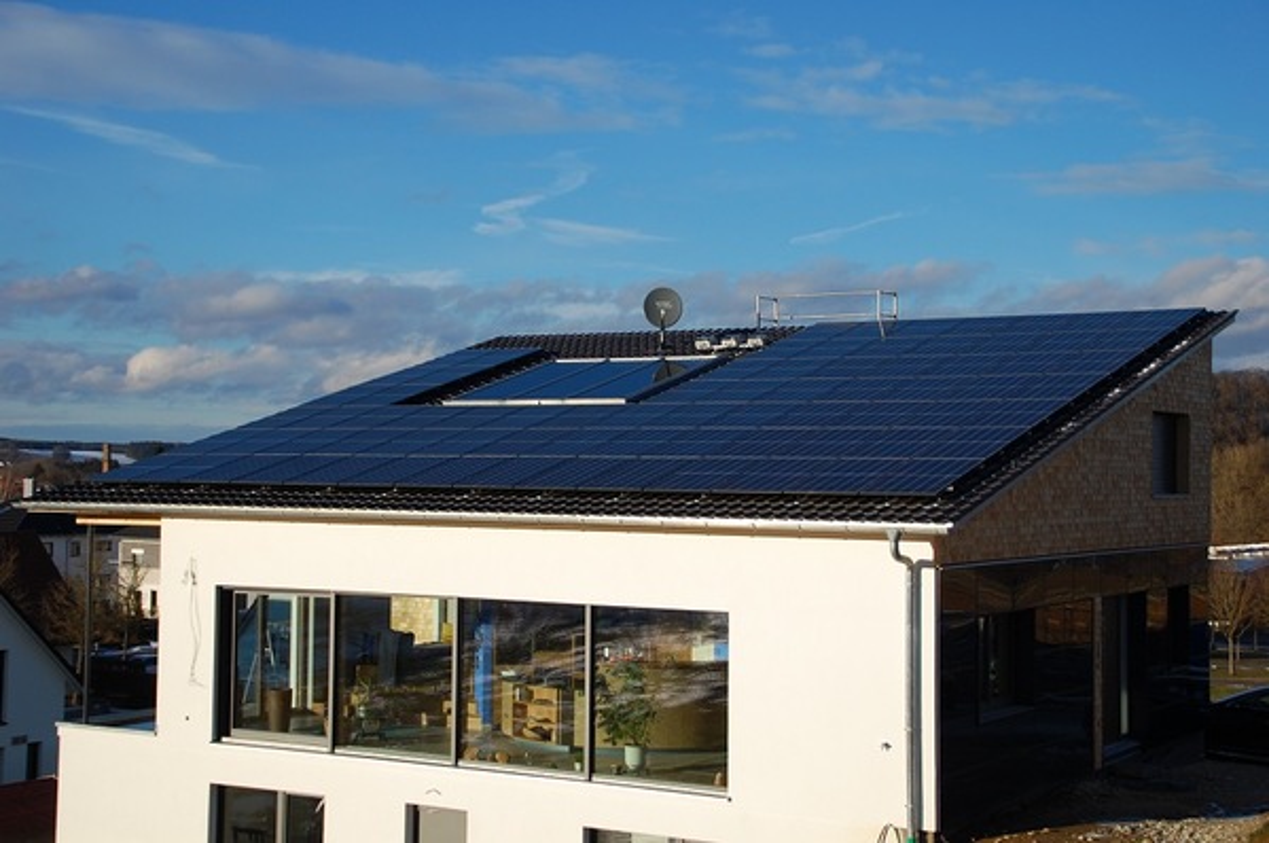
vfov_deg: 25.7
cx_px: 634
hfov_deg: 37.9
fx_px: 1849
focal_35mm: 52
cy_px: 422
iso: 200
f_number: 4.5
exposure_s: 1/1600
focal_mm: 35
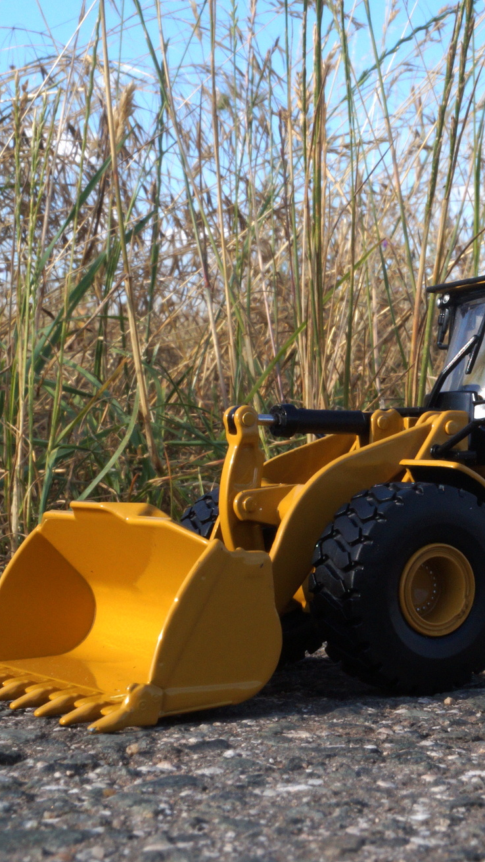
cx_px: 448
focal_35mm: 67
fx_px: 1533
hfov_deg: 17.7
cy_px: 432
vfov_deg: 31.4
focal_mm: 28
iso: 400
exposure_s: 1/60
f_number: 25
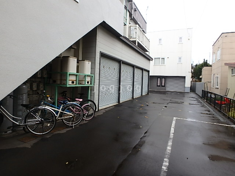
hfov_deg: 79.0
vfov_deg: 63.4
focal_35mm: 21
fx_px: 143
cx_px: 118
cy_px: 88
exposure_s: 1/250
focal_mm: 3.7
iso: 125
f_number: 3.5
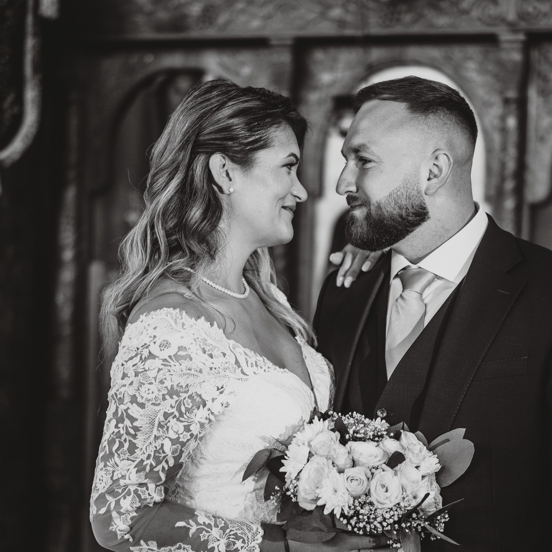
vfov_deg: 19.7
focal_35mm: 88
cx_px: 335
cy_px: 371
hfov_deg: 19.7
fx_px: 1588
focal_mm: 55
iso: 1000
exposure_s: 1/250
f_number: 1.8
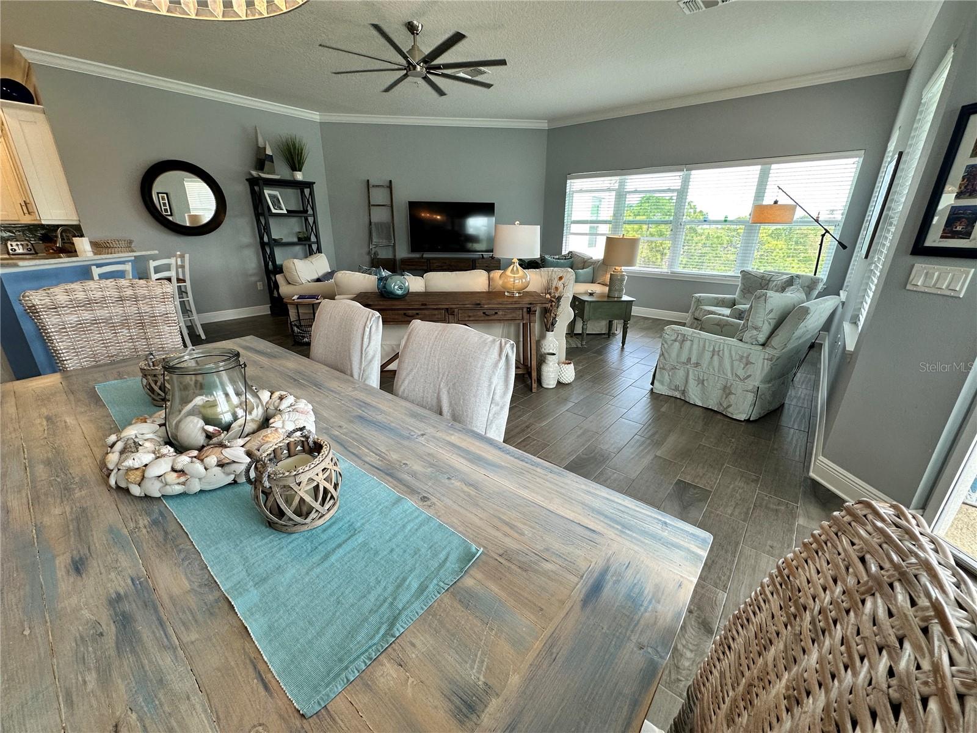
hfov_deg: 102.1
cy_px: 366
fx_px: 395
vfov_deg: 85.7
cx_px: 488
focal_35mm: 14
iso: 100
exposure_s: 1/120
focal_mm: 2.22
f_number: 2.2
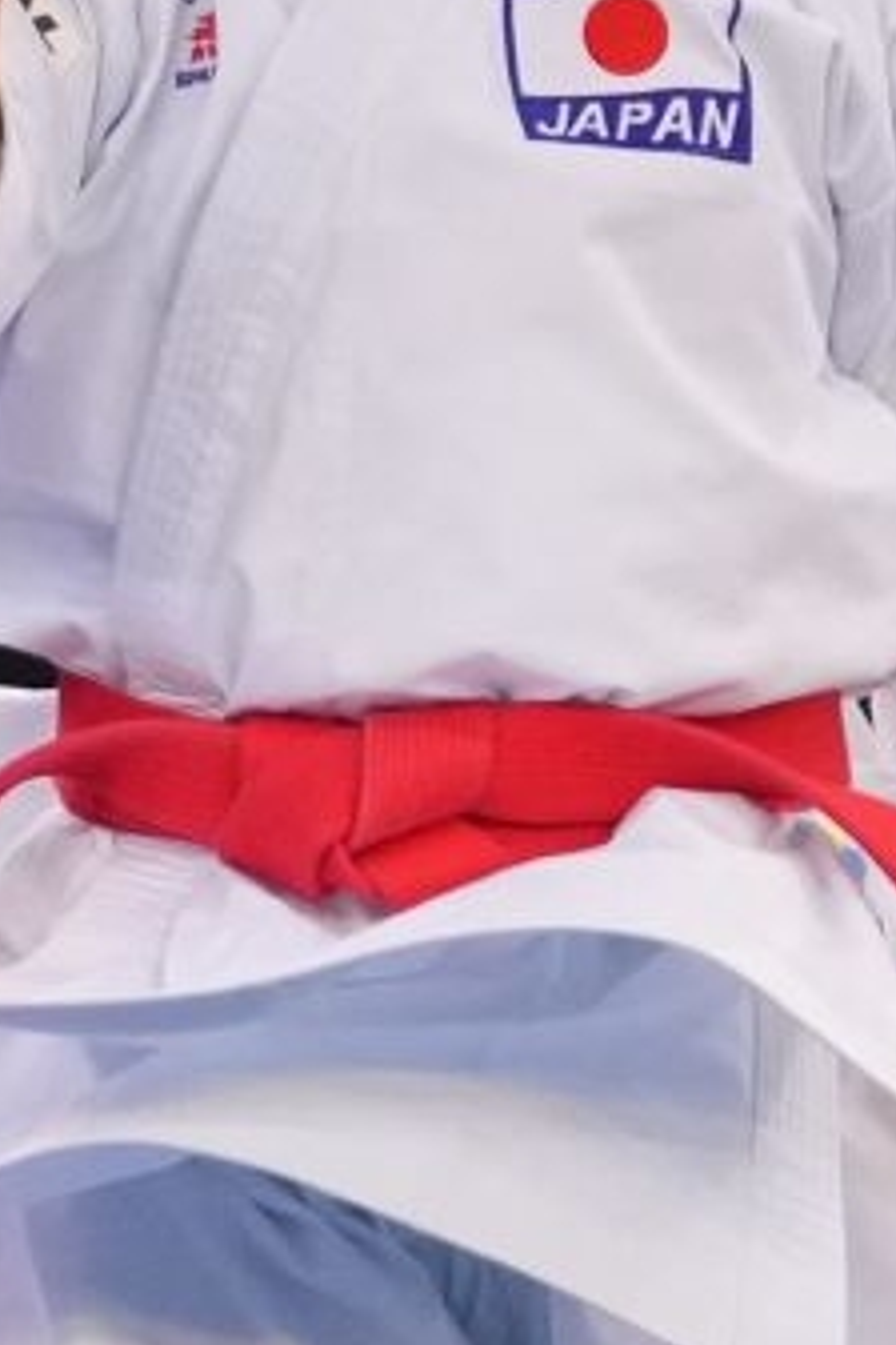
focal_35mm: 1502
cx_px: 592
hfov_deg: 0.9
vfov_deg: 1.4
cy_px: 877
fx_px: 56070
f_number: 2.8
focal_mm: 187
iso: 2500
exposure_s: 1/1000
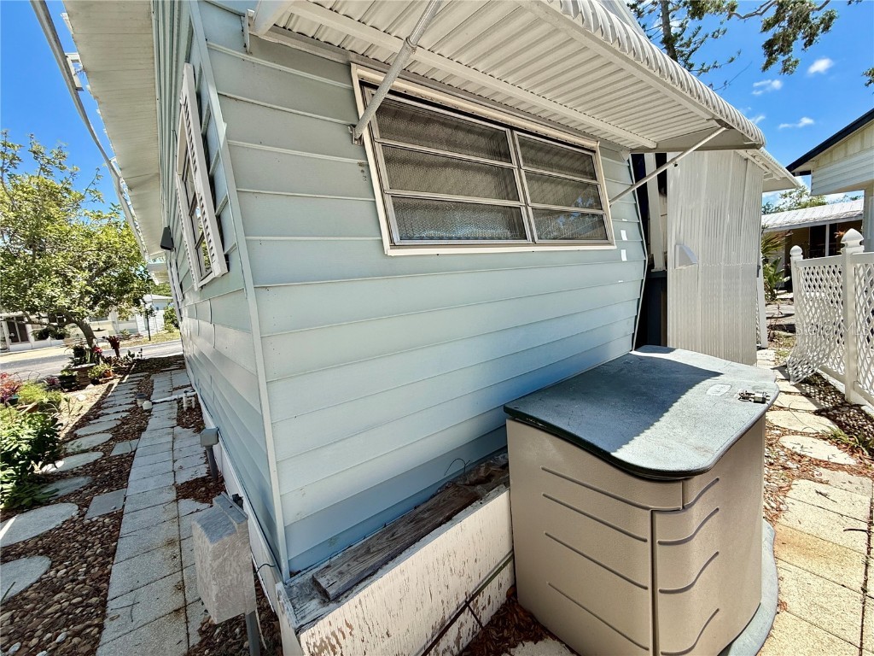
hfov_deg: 102.1
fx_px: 353
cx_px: 437
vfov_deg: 85.7
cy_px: 328
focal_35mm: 14
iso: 64
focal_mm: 2.22
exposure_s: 1/1068
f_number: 2.2
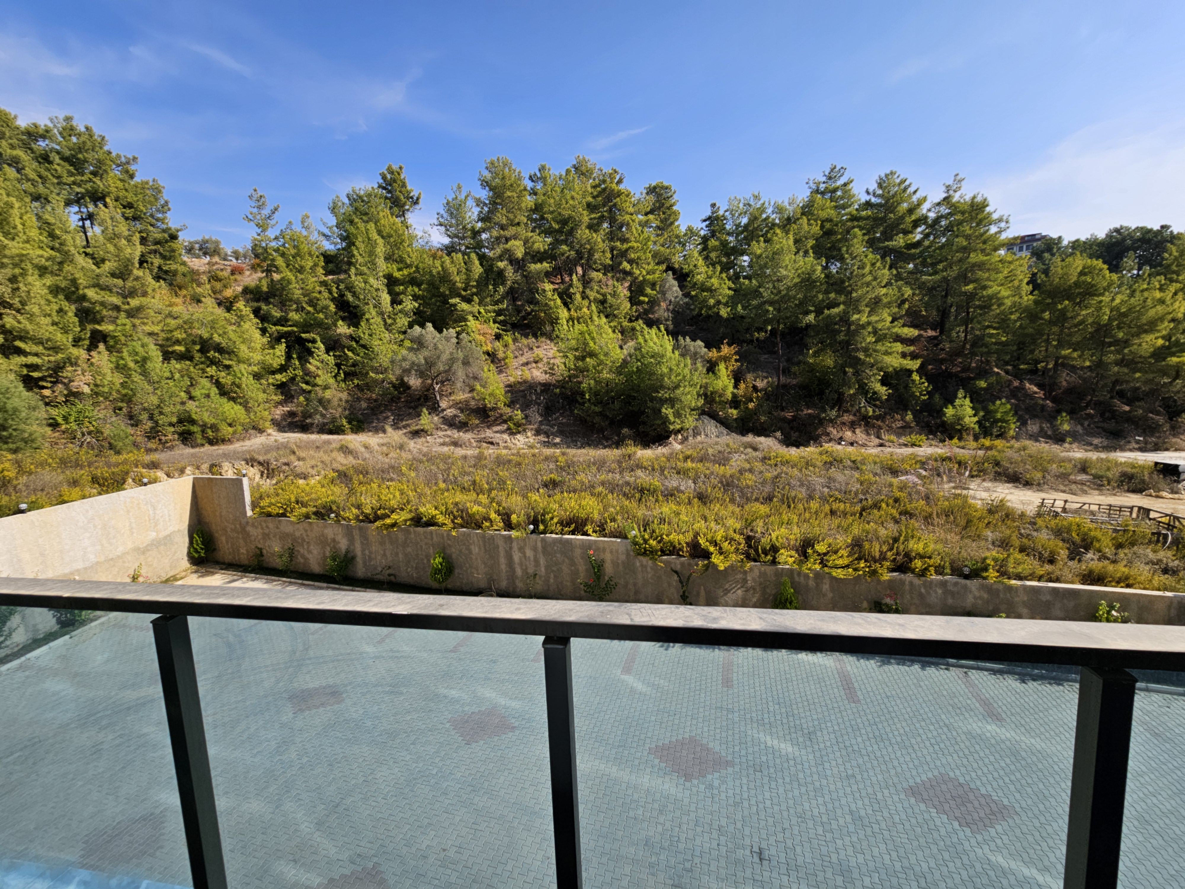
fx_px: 445
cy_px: 444
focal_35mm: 13
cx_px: 592
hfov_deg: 106.2
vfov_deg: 89.9
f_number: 2.2
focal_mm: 2.2
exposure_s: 1/2140
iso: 50
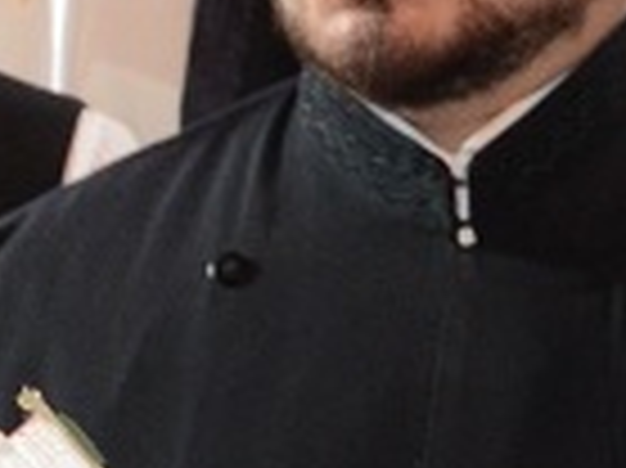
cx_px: -270
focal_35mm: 324
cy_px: 486
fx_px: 5854
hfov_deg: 6.1
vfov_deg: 4.6
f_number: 5
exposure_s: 1/30
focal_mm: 26
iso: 1000
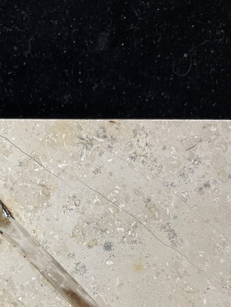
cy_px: 249
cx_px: 68
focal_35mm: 43
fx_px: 382
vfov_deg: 41.8
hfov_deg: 33.2
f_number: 1.6
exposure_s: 1/60
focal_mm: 4.2
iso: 125
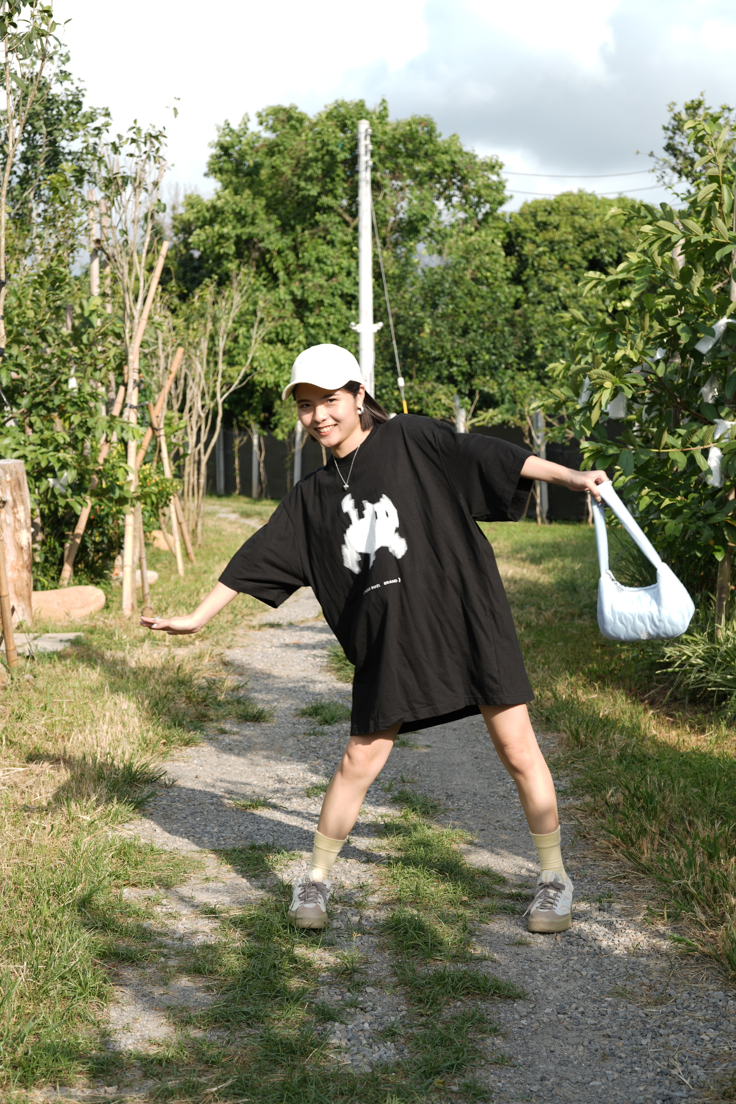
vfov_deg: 33.4
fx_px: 1840
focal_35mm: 60
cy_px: 552
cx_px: 368
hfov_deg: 22.6
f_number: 6.3
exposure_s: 1/125
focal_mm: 60
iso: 50
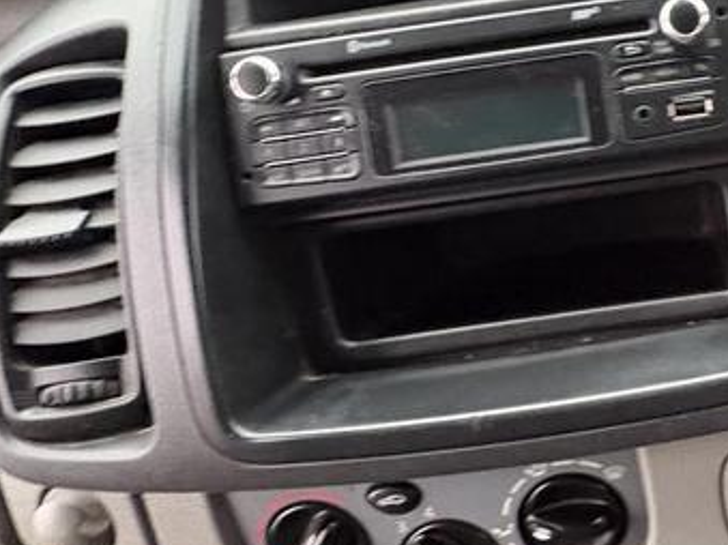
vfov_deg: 38.6
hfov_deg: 42.7
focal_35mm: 37
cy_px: 234
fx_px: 778
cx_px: 739
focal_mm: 2.22
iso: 800
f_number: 2.2
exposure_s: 1/46
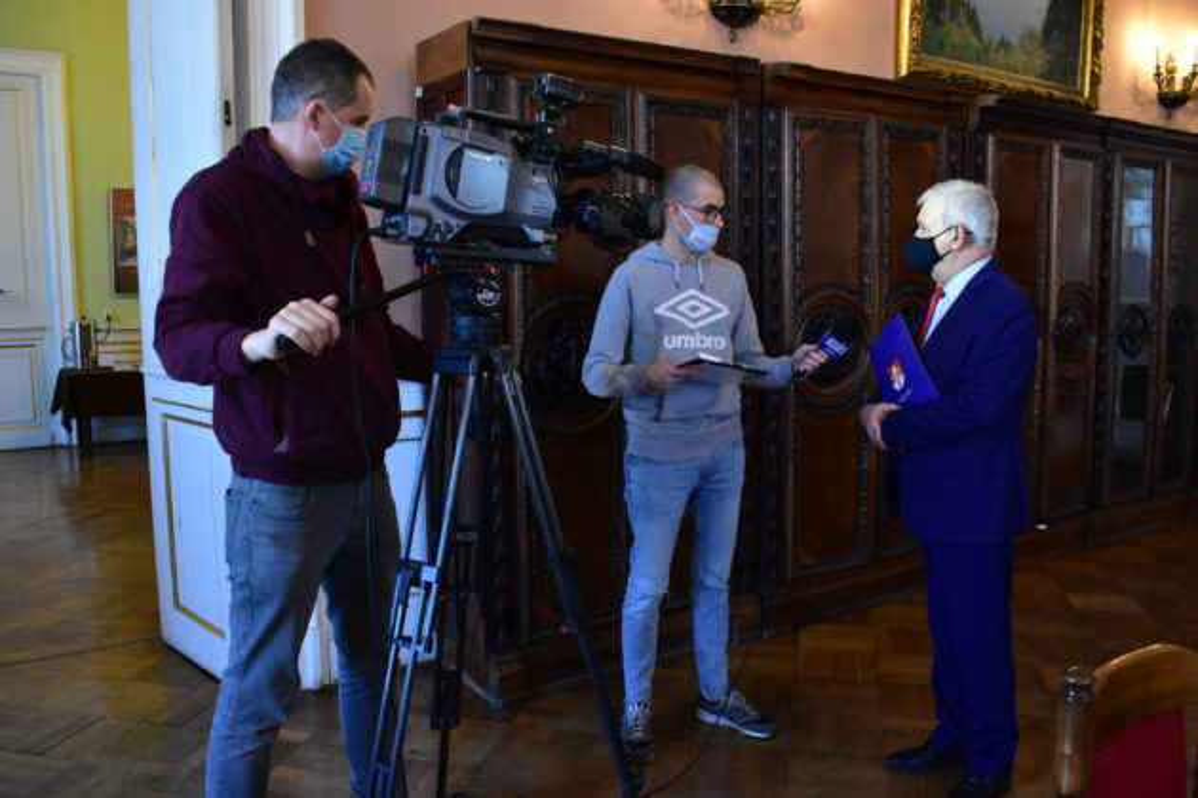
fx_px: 998
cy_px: 399
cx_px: 599
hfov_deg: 61.9
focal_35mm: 30
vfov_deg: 43.6
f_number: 6.3
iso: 6400
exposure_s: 1/160
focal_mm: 20
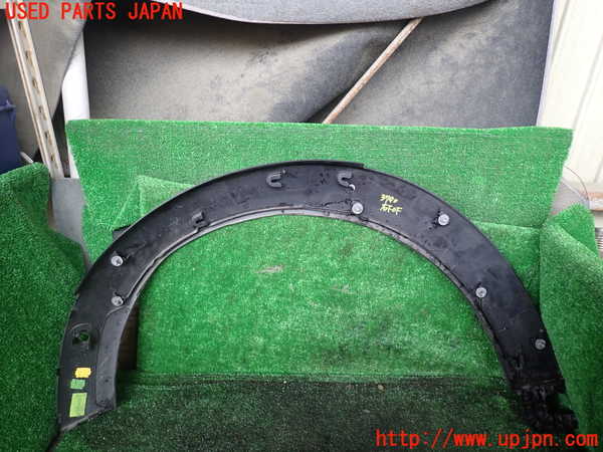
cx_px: 302
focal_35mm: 25
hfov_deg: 69.4
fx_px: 435
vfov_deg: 54.9
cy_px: 226
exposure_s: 1/30
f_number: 2
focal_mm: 4.5
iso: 200
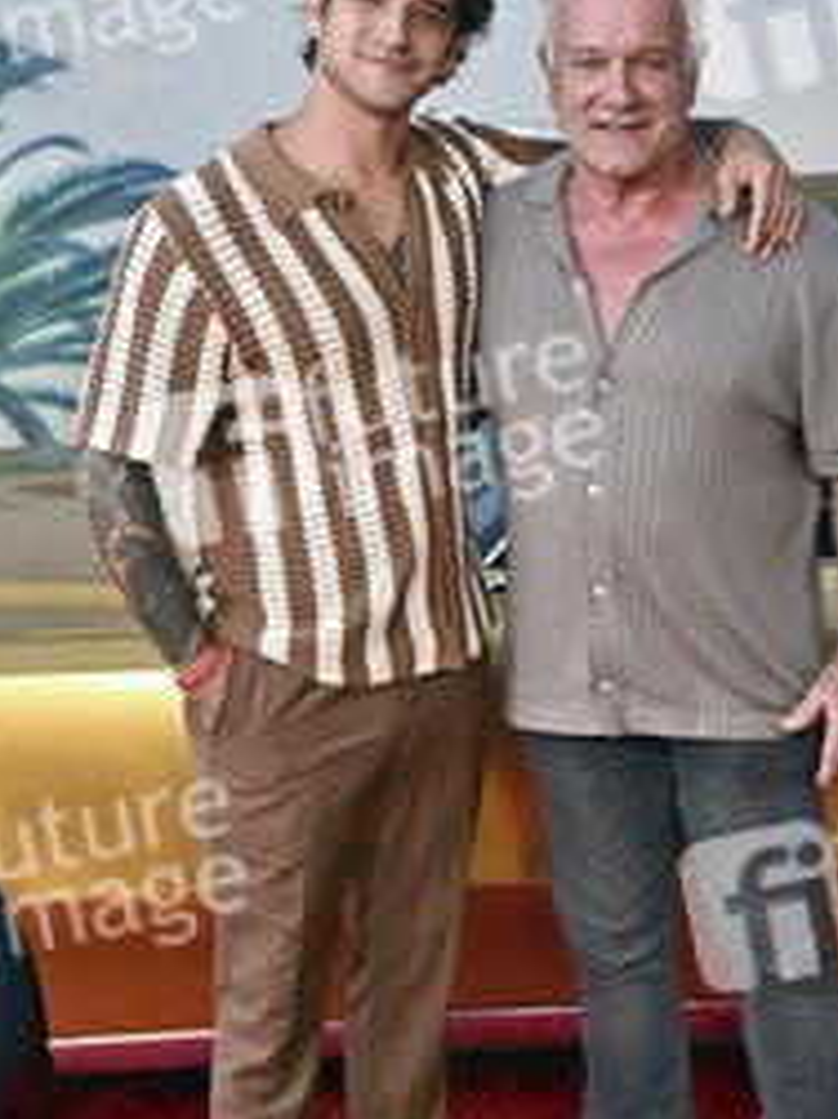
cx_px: 506
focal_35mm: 69
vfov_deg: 28.1
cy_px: 664
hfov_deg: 21.3
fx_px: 2229
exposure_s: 1/320
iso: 2500
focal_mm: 45
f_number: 4.5
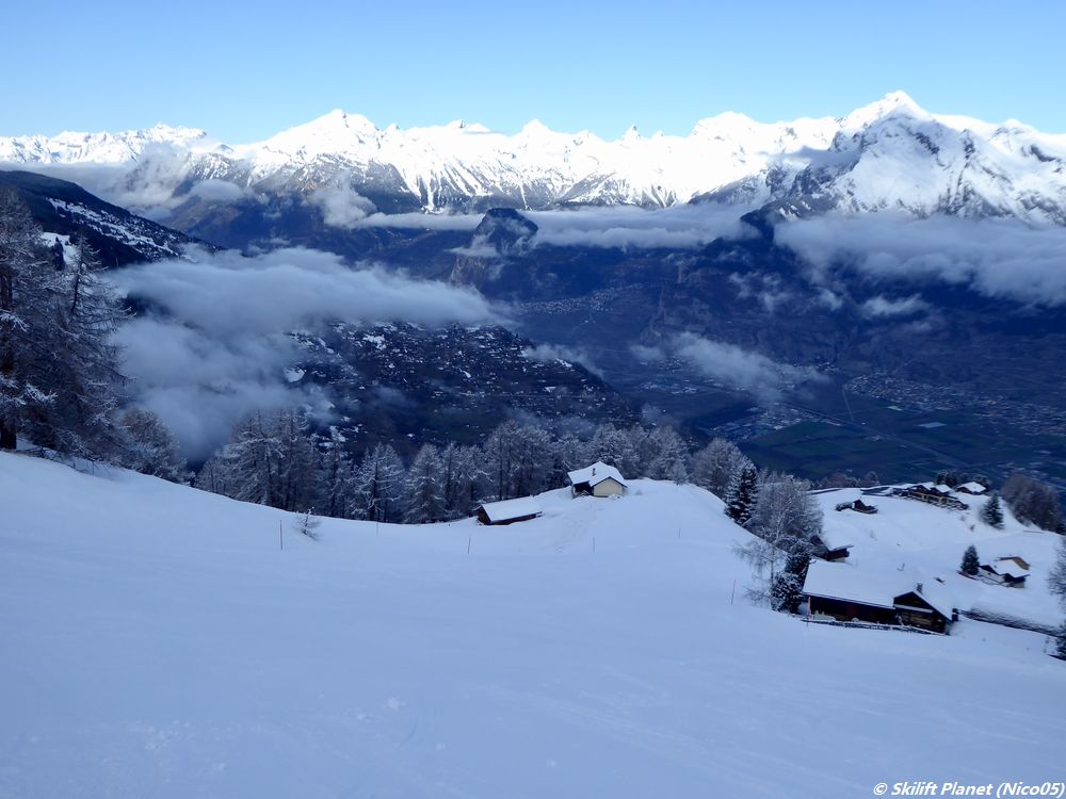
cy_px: 400
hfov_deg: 54.0
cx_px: 533
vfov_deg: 41.8
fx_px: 1047
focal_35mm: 34
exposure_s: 1/640
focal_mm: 5.8
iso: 80
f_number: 3.6
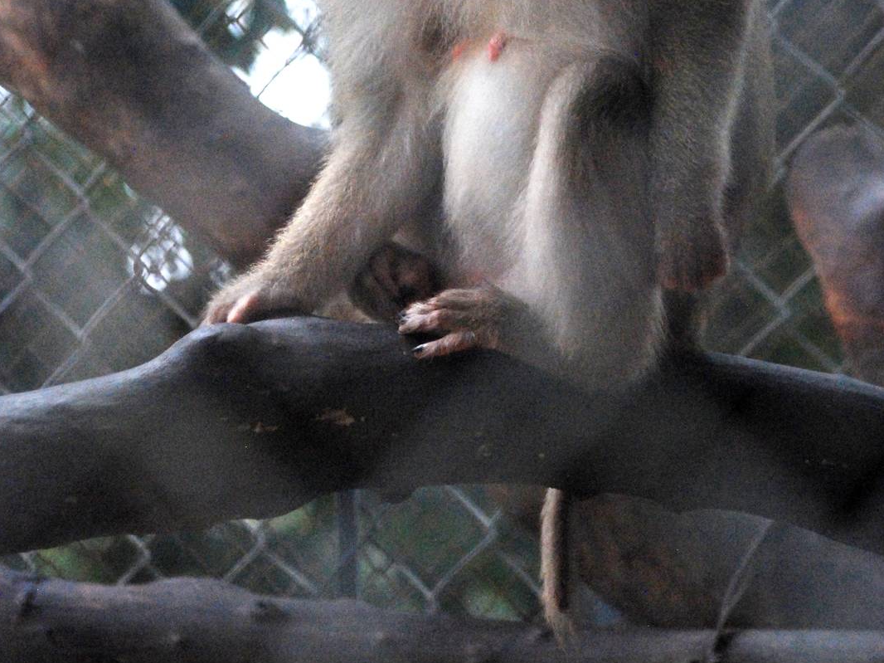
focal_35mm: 293
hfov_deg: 6.8
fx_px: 7474
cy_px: 90
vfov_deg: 5.1
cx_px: 442
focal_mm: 135
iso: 1600
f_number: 4.2
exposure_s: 1/160
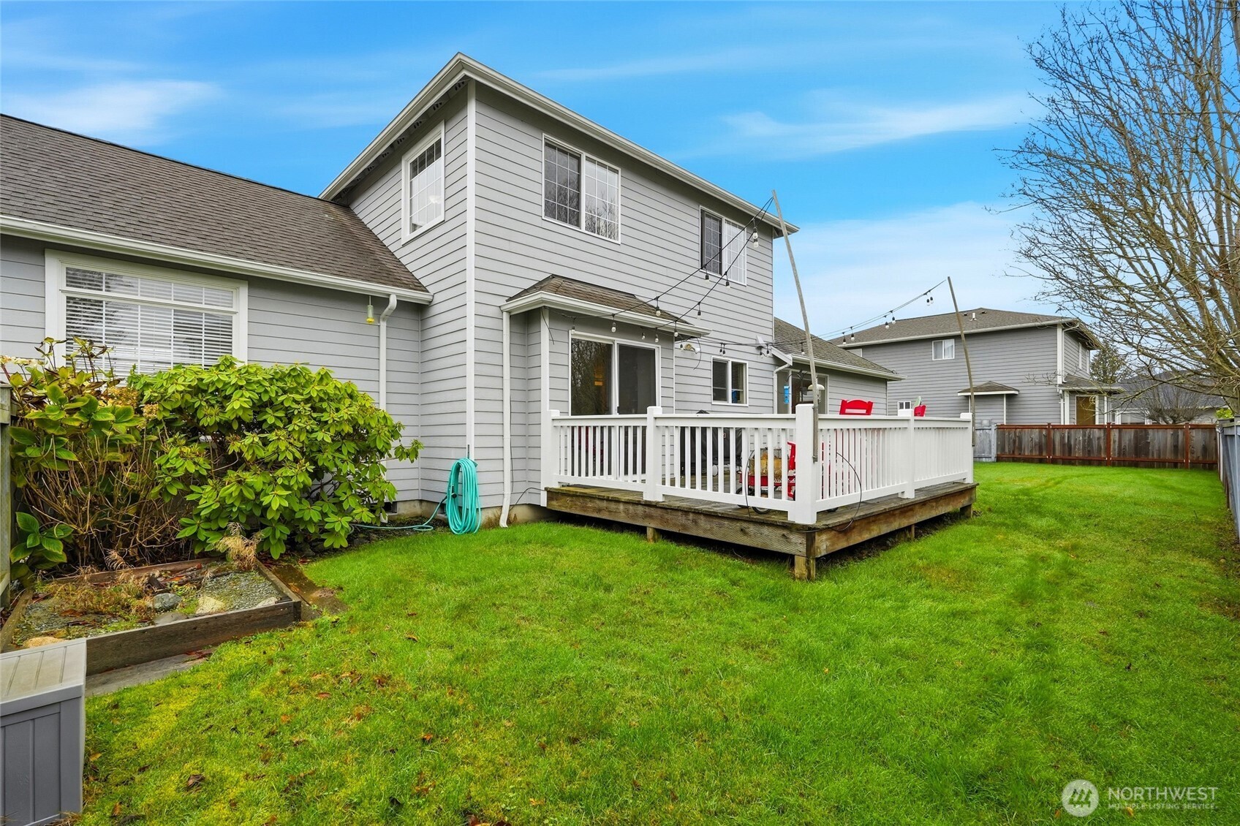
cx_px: 620
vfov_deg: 72.0
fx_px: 568
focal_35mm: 16
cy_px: 413
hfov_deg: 95.0
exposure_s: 1/2500
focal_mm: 16.5
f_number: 9
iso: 800
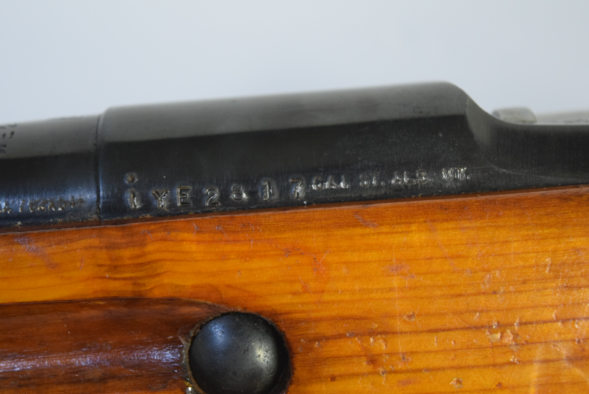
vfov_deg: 16.6
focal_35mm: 82
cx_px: 294
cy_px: 197
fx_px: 1351
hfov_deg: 24.6
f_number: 5.6
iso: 2200
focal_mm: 55
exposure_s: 1/125
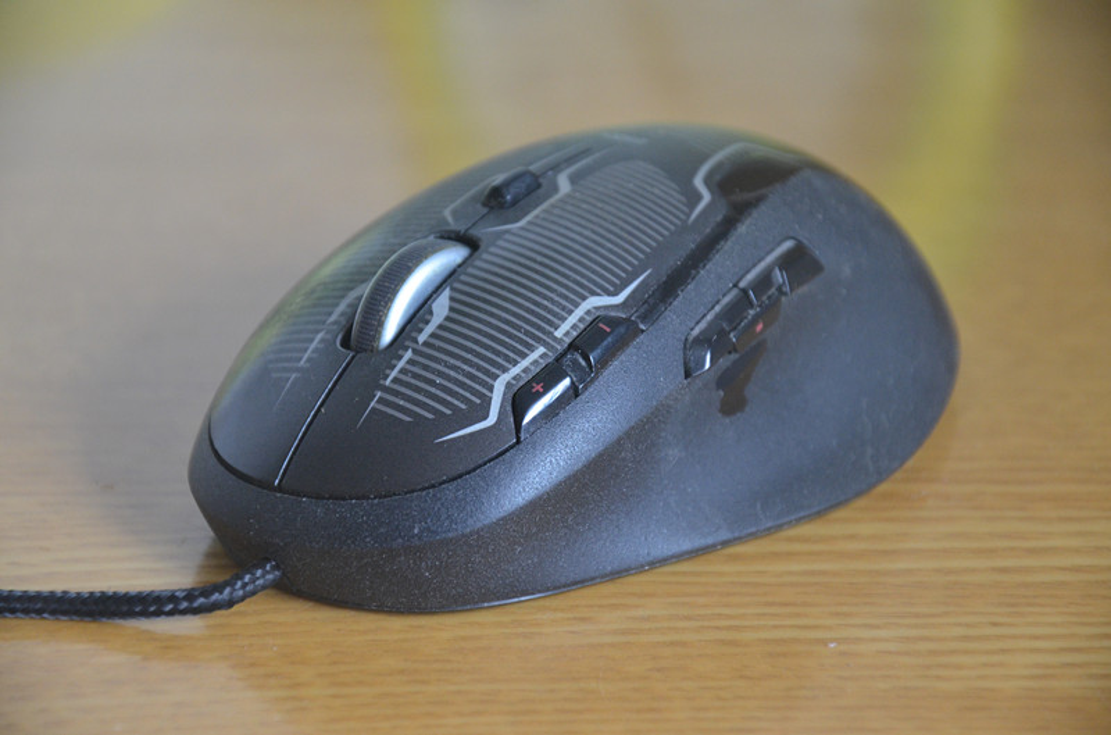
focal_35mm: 158
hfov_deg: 13.1
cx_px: 556
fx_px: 4848
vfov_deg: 8.7
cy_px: 368
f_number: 5.6
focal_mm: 105
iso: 1600
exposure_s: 1/25
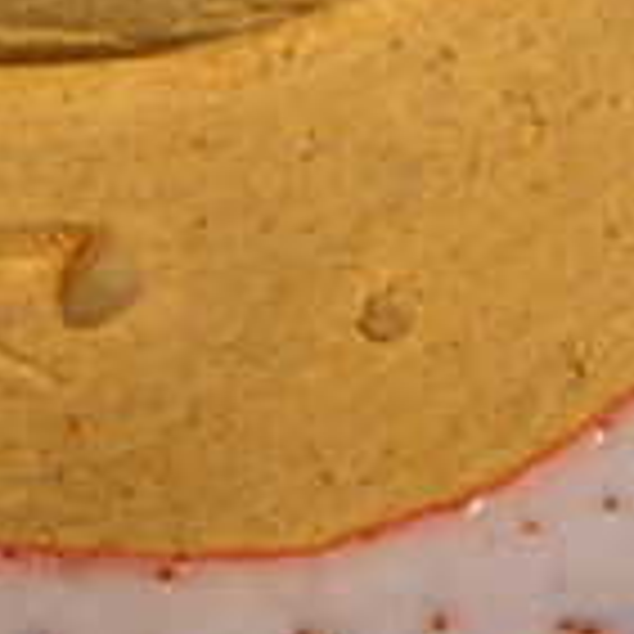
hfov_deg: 5.6
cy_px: -414
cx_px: 63
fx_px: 6424
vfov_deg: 5.6
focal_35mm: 310
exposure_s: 1/80
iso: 250
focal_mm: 13.7
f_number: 4.8
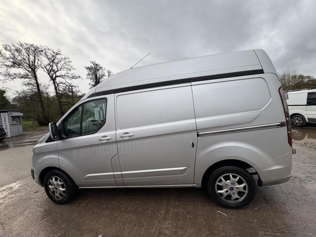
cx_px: 158
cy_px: 118
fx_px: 128
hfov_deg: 102.1
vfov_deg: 85.7
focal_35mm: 14
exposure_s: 1/99
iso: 200
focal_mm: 2.22
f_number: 2.2
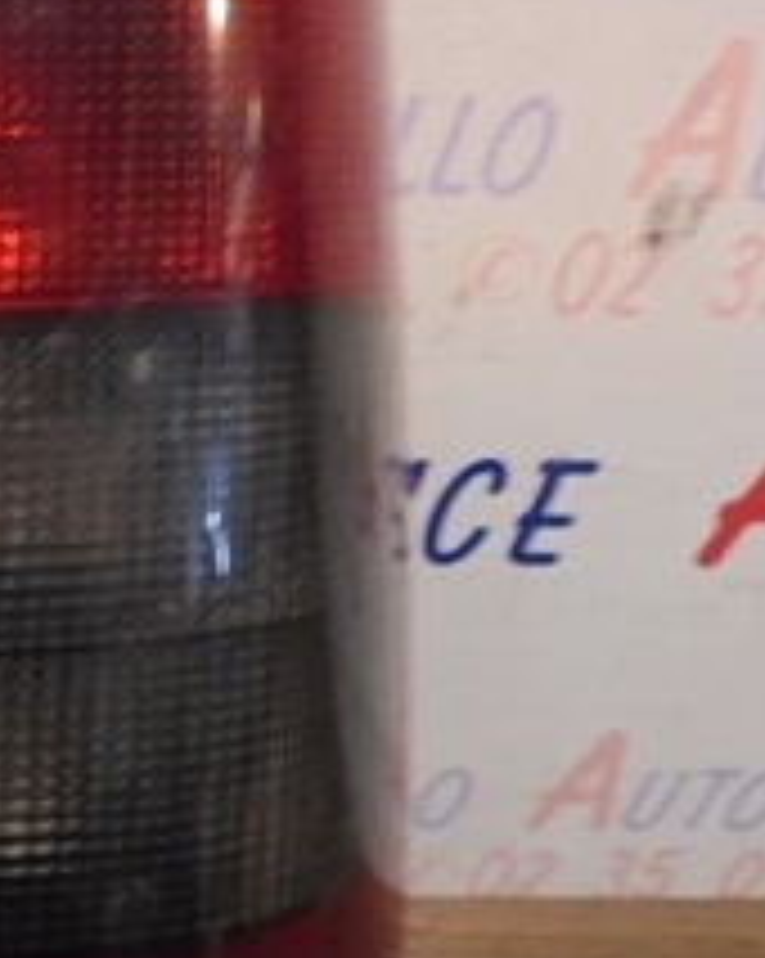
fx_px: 1927
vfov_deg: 27.9
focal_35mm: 68
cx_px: -34
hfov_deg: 21.5
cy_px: 468
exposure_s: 1/8
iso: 400
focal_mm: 4.6
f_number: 3.5
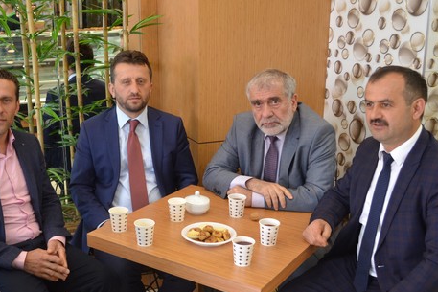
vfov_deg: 30.4
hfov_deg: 44.0
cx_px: 155
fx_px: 535
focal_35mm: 44
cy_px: 183
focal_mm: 20
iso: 400
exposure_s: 1/50
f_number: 3.8
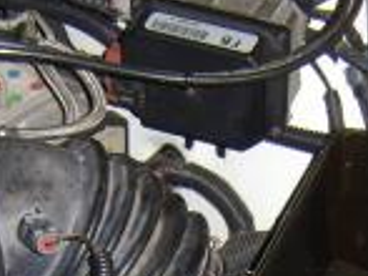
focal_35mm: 135
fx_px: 1434
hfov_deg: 14.6
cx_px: 225
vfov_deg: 10.6
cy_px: 391
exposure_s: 1/30
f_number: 2.7
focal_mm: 8.13
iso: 141
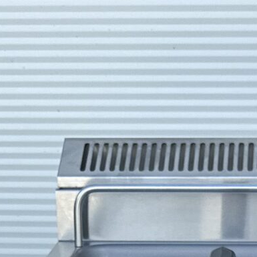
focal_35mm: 141
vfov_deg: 10.1
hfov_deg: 12.4
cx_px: 168
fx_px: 1184
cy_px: 701
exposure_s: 1/1304
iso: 80
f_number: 1.78
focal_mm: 6.86
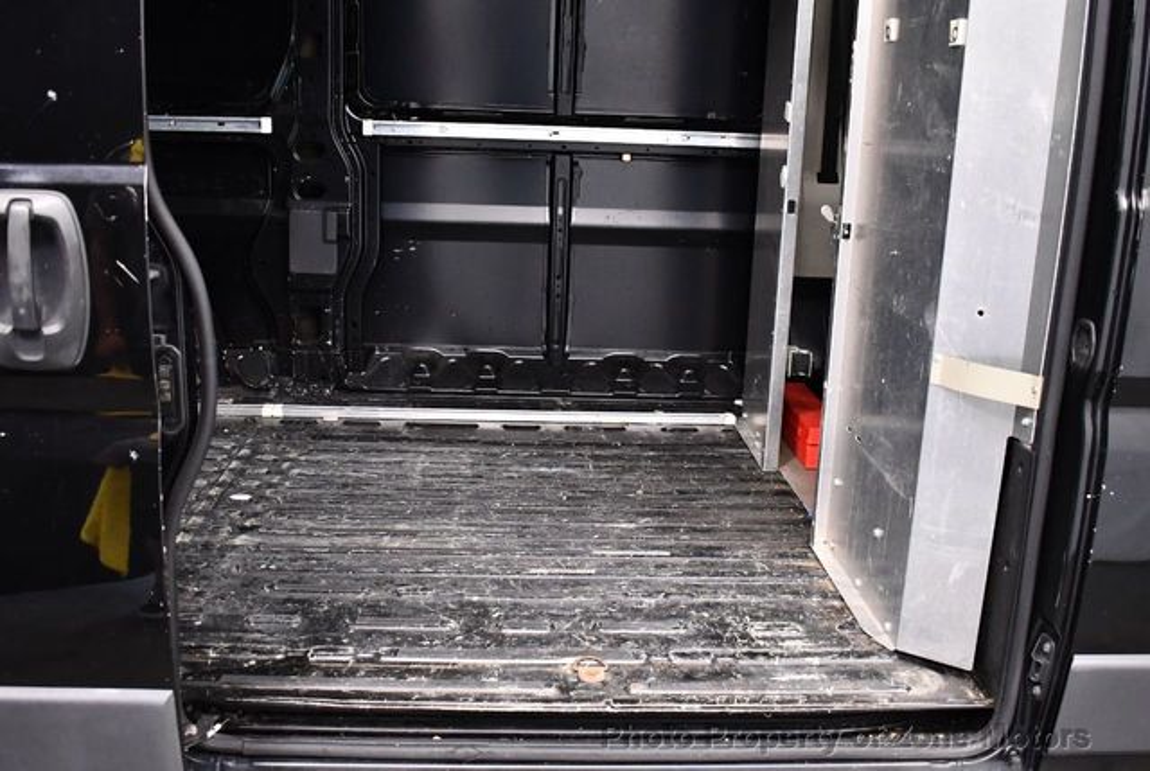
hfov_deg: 53.1
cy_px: 386
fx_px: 1152
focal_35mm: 36
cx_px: 575
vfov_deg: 37.0
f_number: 3.5
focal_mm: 18
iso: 3200
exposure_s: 1/100
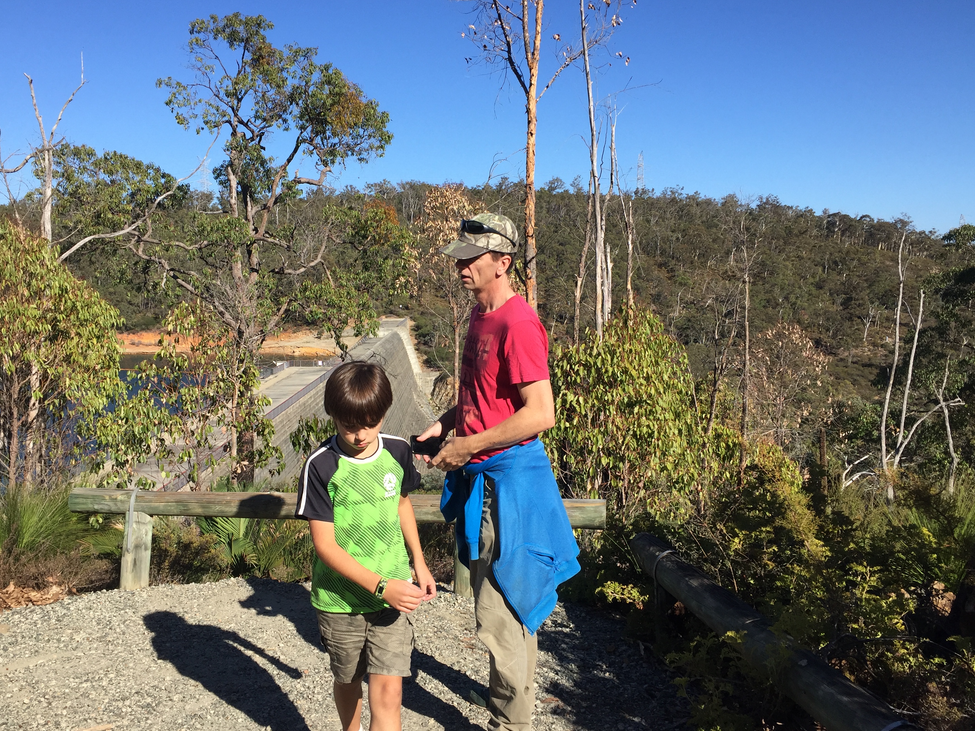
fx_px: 929
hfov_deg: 55.3
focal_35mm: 33
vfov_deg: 42.9
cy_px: 353
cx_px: 441
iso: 32
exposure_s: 1/1721
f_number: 2.2
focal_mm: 4.15
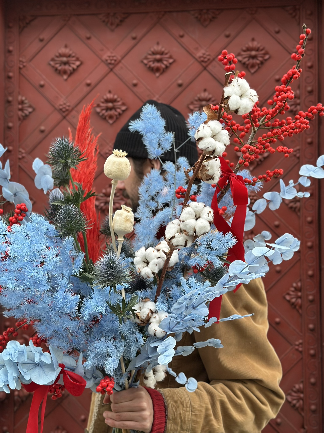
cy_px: 216
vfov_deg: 39.7
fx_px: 599
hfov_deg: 30.3
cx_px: 162
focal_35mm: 48
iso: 125
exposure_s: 1/80
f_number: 1.78
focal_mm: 6.86
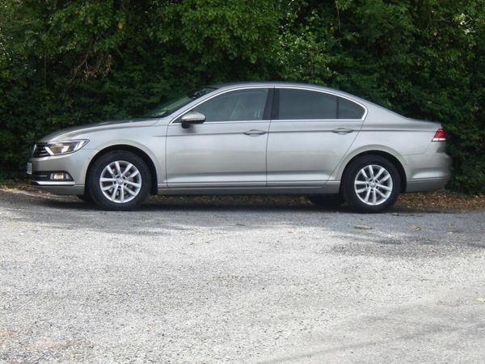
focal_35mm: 108
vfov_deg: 13.7
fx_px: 1513
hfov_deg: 18.2
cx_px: 242
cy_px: 182
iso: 100
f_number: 6.6
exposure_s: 1/143
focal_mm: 19.6
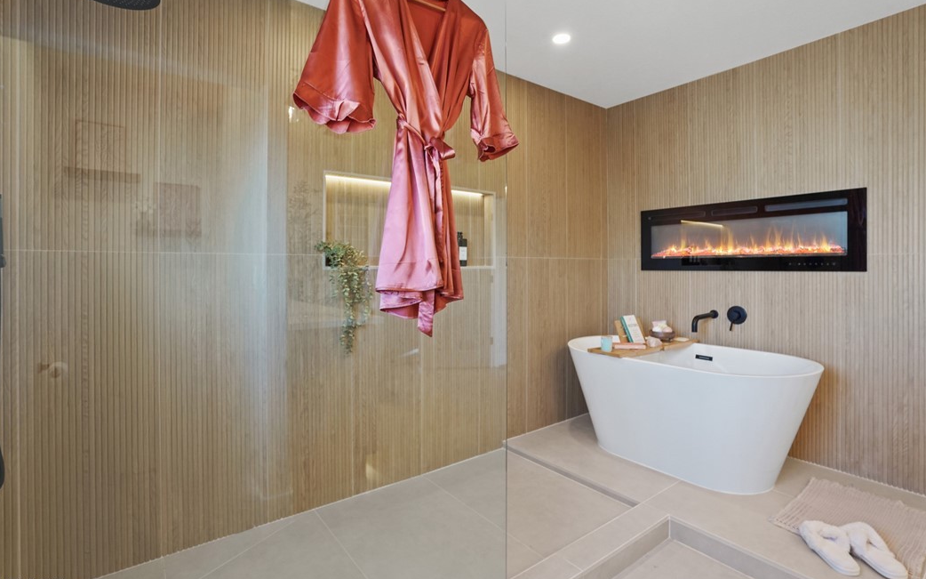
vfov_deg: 68.0
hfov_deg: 94.4
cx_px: 464
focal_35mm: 17
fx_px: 429
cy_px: 283
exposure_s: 1/4
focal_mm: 16
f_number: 9
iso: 400
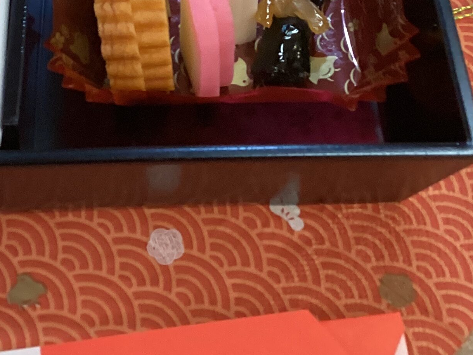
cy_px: -67
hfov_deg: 23.5
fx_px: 1134
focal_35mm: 83
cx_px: 179
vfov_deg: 17.0
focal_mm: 3.3
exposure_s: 1/50
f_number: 2.4
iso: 320
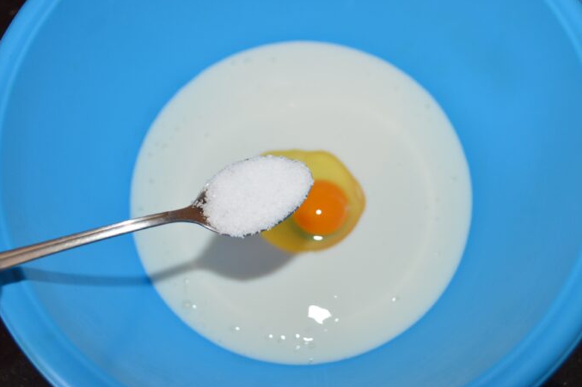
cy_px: 197
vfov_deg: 42.3
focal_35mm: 31
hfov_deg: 60.3
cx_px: 285
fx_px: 501
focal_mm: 20
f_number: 3.8
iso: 400
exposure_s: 1/60
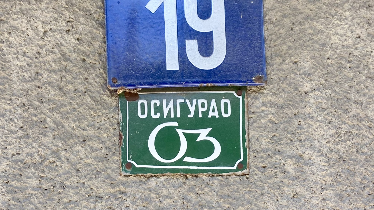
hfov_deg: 66.1
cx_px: 183
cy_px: 68
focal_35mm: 29
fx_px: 288
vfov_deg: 39.6
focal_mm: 4.25
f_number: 1.8
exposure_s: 1/150
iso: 32
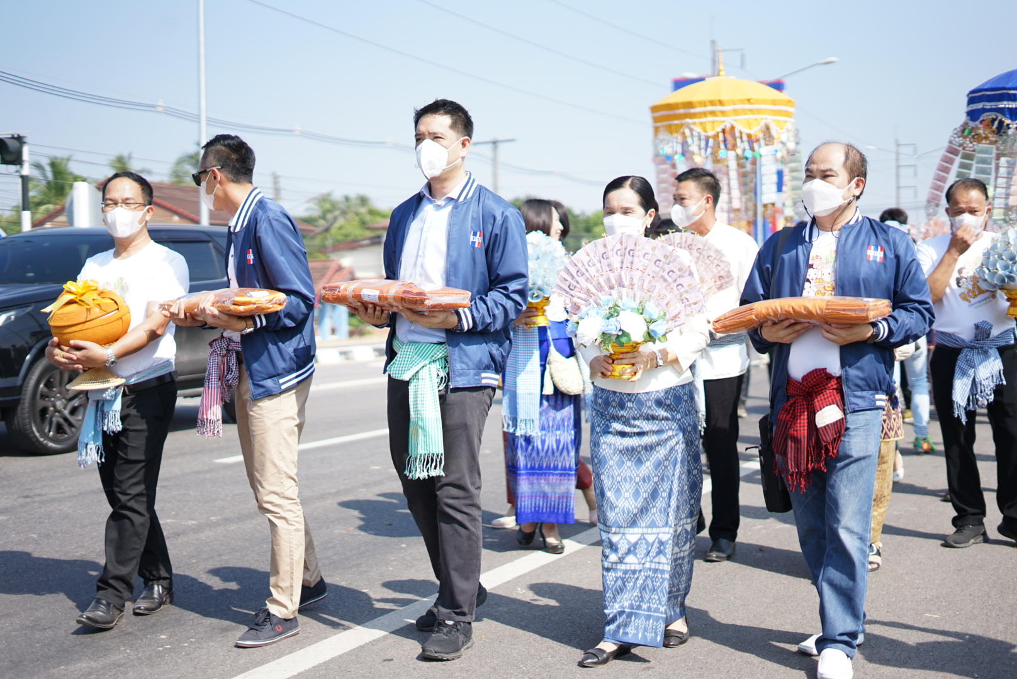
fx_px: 1413
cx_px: 508
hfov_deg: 39.6
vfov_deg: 27.0
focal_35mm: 50
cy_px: 340
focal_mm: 50
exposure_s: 1/8000
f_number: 1.8
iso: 400
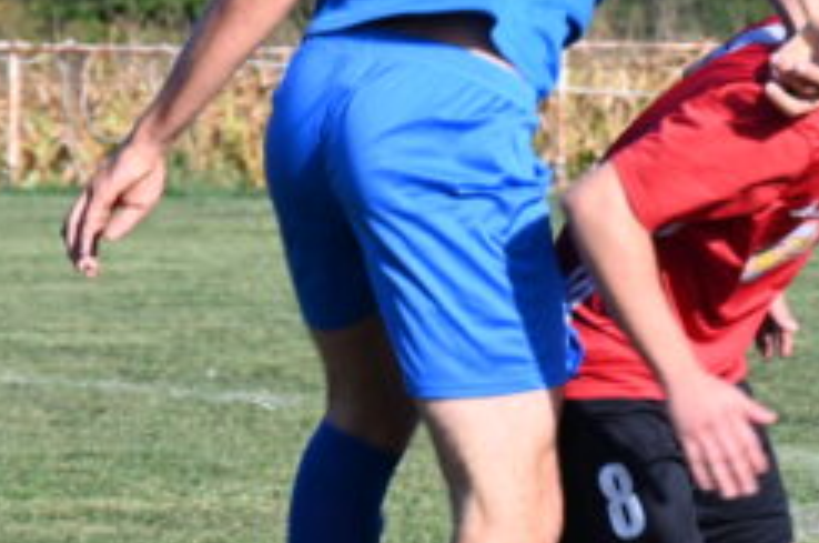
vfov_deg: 2.9
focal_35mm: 479
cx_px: 779
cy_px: 371
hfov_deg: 4.3
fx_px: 10876
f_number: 6.3
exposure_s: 1/200
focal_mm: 115
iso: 100
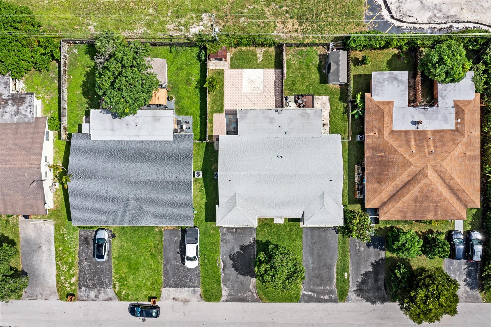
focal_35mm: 28
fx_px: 382
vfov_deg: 46.4
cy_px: 164
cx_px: 246
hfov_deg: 65.5
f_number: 5
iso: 100
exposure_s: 1/800
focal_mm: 10.26
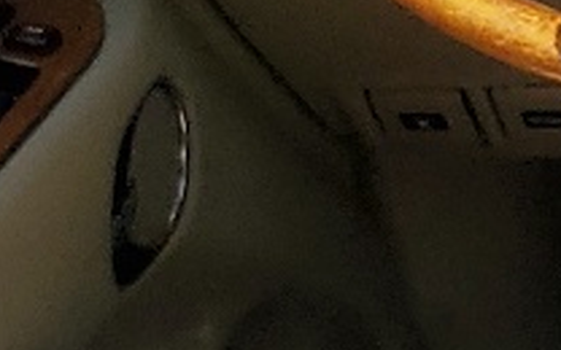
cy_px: 517
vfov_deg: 6.1
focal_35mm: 212
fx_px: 3241
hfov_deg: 8.0
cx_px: 1891
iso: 50
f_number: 1.5
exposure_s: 1/1429
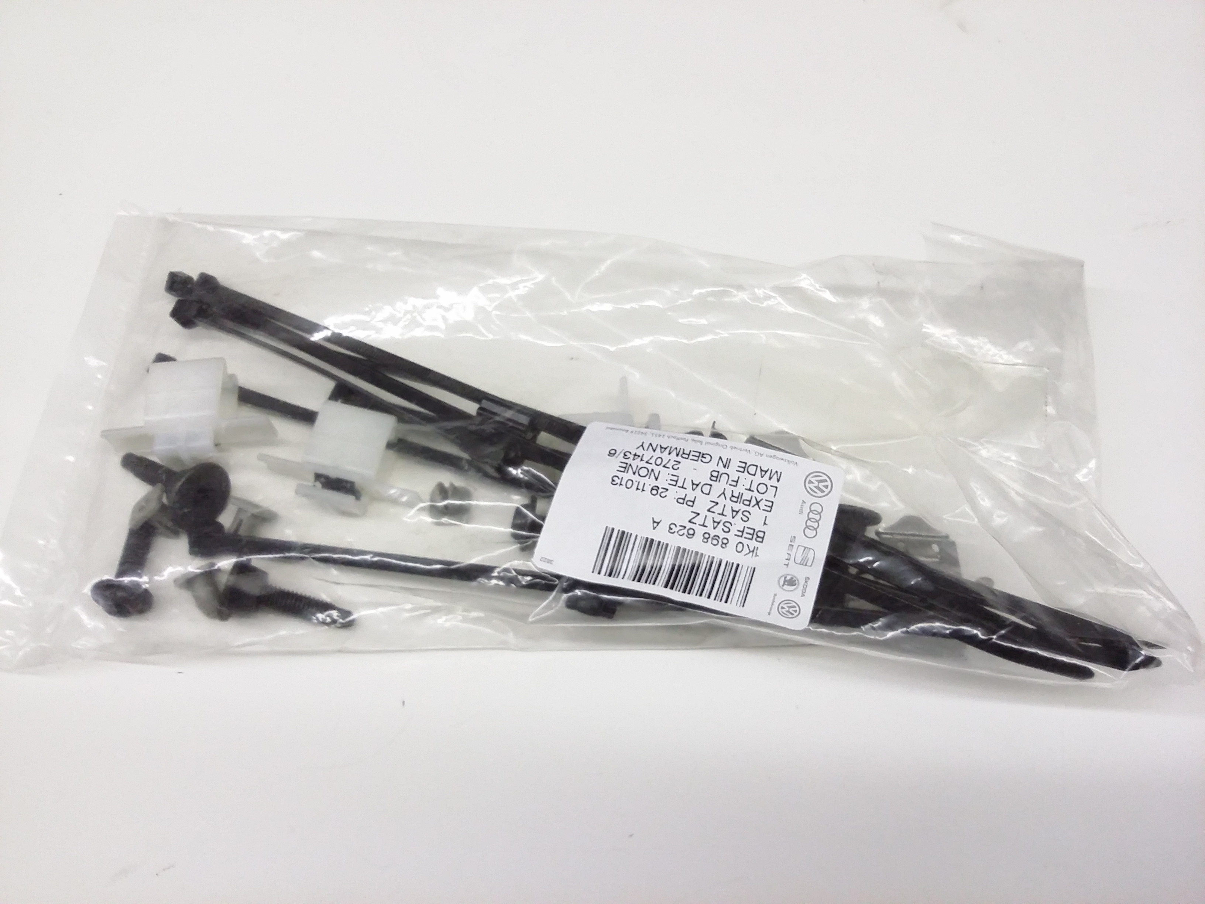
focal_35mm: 32
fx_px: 1114
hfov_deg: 56.8
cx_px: 602
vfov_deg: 44.2
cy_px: 452
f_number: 2.4
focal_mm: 3.4
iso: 160
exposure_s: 1/17
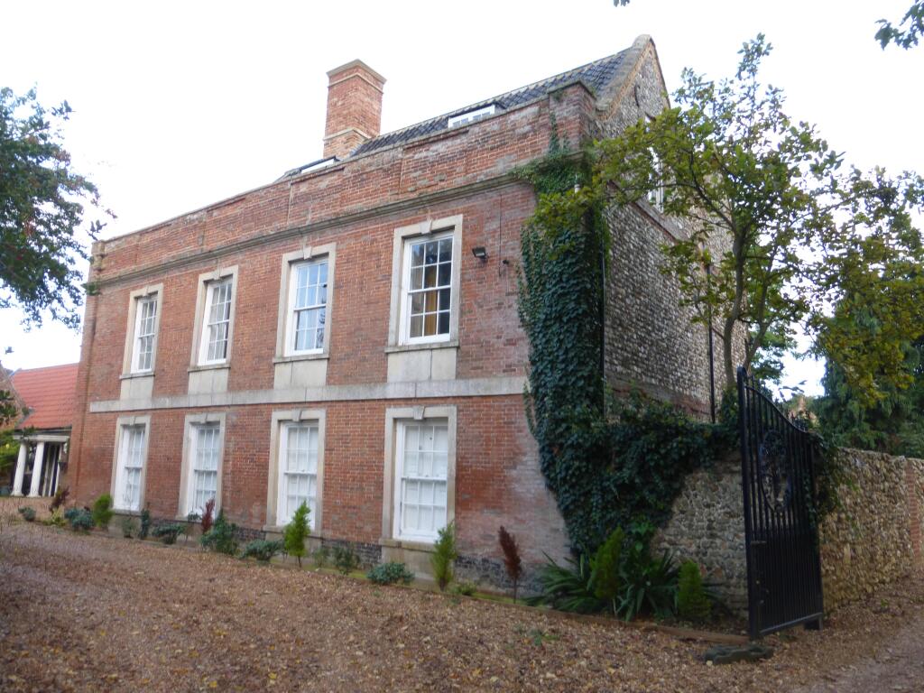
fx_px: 641
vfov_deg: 56.8
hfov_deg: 71.6
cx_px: 462
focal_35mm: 24
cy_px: 346
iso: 100
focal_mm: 4.3
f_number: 3.3
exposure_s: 1/60
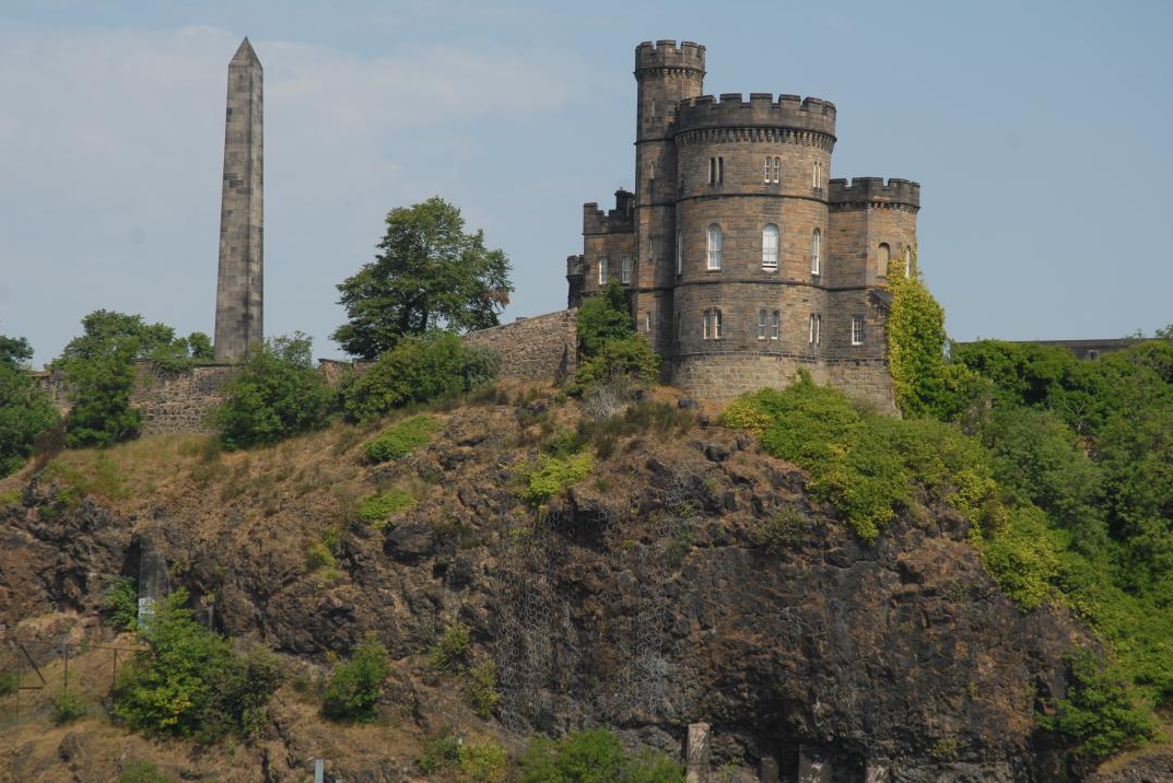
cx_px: 591
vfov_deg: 13.9
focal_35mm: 99
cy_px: 392
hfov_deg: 20.7
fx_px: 3210
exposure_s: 1/250
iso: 100
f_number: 8
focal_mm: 65
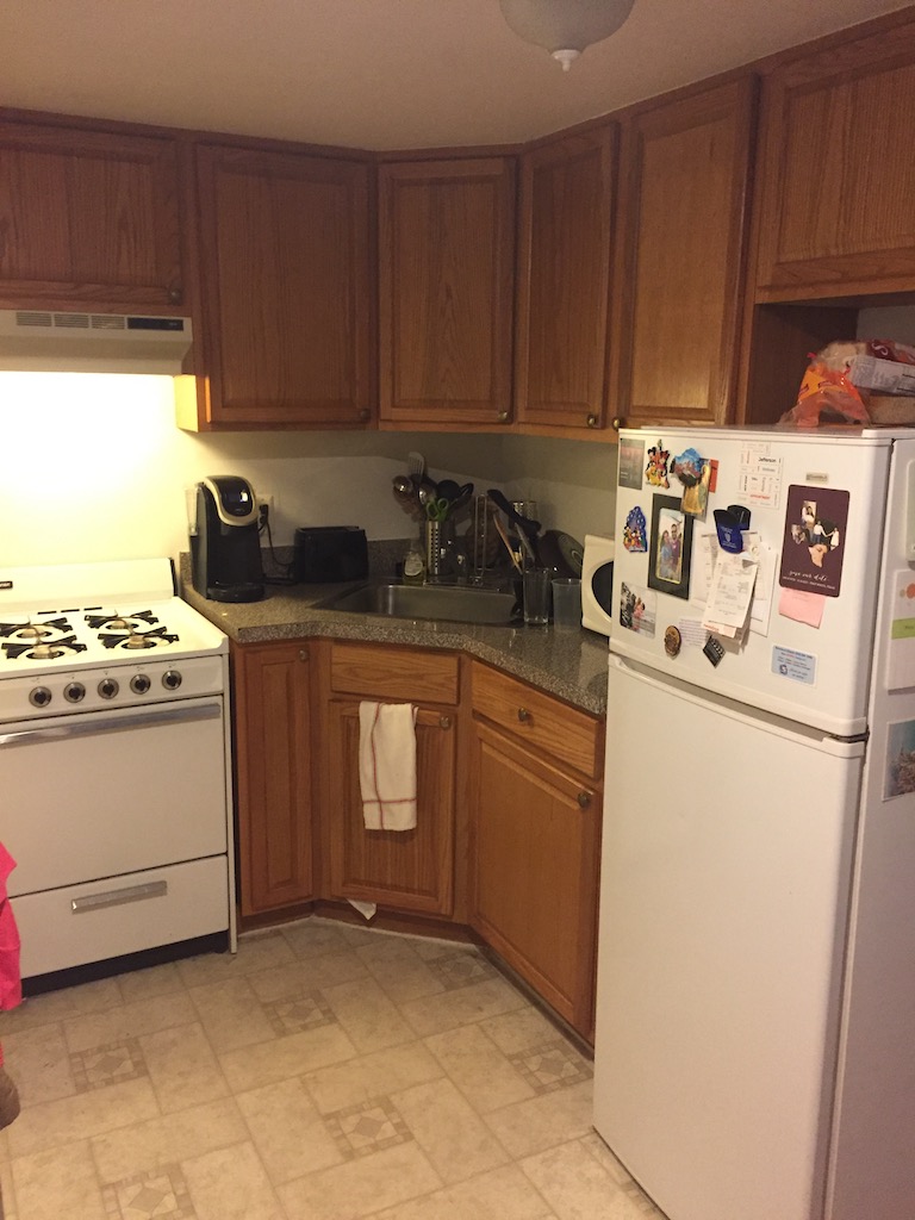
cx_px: 458
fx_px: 1022
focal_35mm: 29
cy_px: 610
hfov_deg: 48.2
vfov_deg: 61.7
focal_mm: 4.15
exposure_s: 1/20
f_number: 2.2
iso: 250
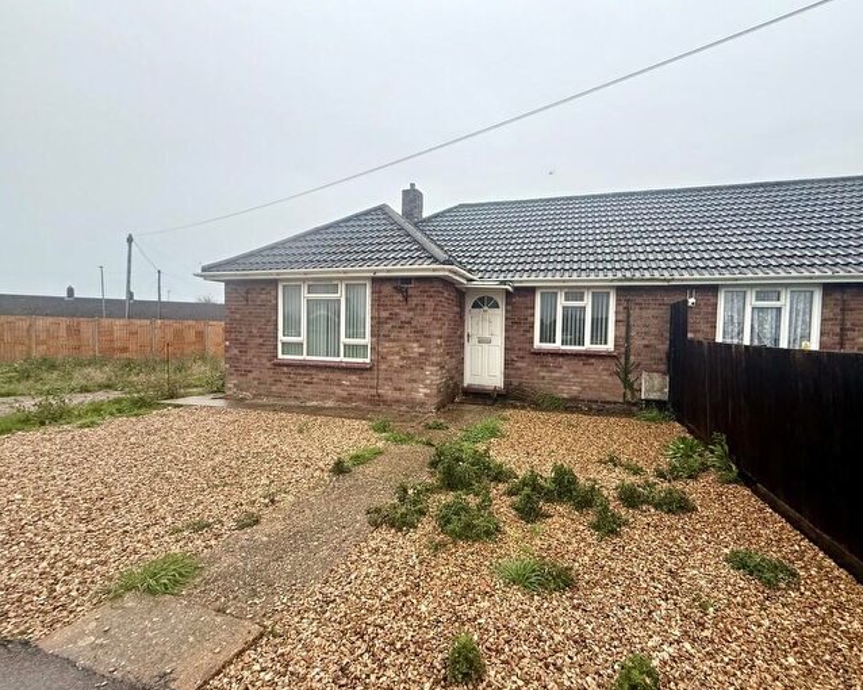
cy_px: 346
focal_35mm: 15
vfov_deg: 84.0
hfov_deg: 96.5
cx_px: 472
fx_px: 383
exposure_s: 1/99
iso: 200
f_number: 2.2
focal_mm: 2.22
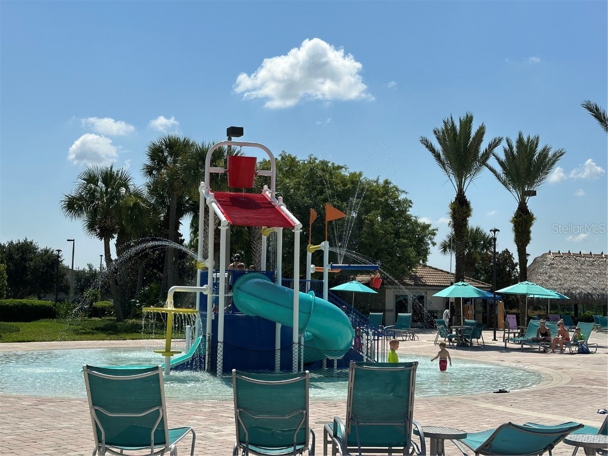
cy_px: 228
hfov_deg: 39.7
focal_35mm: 48
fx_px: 843
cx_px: 304
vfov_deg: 30.3
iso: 64
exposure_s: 1/7634
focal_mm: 6.86
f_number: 1.78
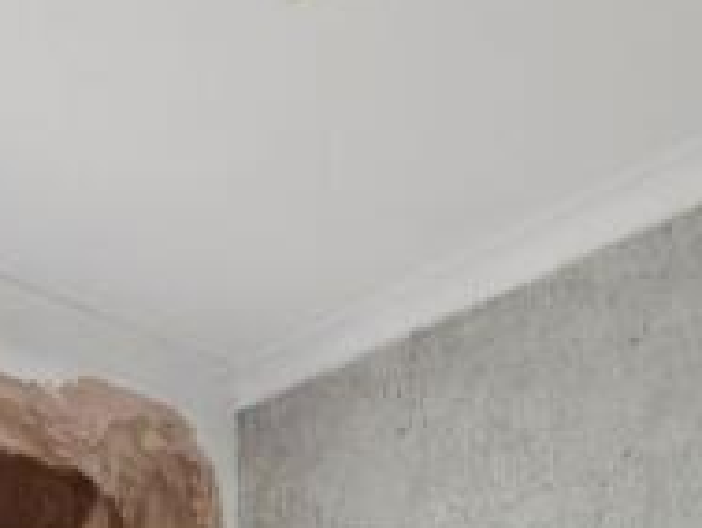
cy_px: 1058
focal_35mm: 65
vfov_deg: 16.8
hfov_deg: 28.7
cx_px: 78
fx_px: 1319
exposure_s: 1/428
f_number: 1.7
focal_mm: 2.02
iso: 51
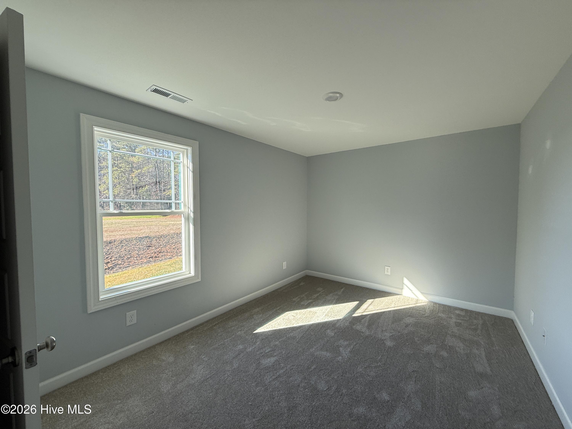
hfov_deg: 102.1
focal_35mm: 14
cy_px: 214
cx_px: 286
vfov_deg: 85.7
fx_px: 231
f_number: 2.2
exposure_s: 1/116
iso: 50
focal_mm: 2.22
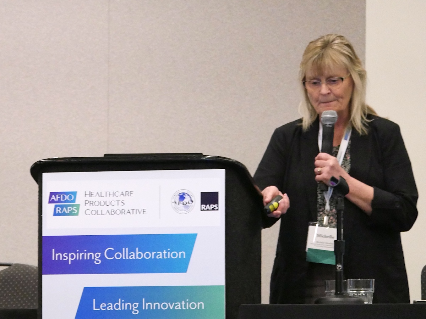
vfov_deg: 7.4
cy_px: 160
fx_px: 2461
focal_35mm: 200
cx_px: 213
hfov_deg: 9.9
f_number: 4
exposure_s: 1/200
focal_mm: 100
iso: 3200
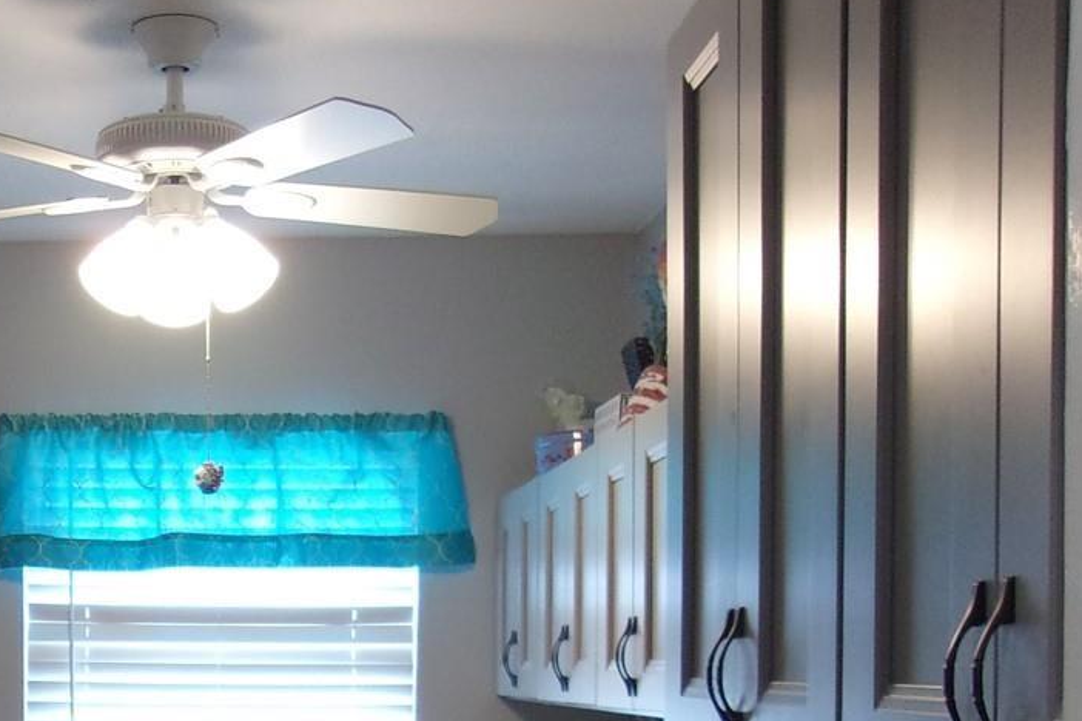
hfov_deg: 30.6
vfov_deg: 20.5
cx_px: 202
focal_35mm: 64
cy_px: 733
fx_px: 1923
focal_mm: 4.9
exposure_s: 1/34
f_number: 3
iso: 179
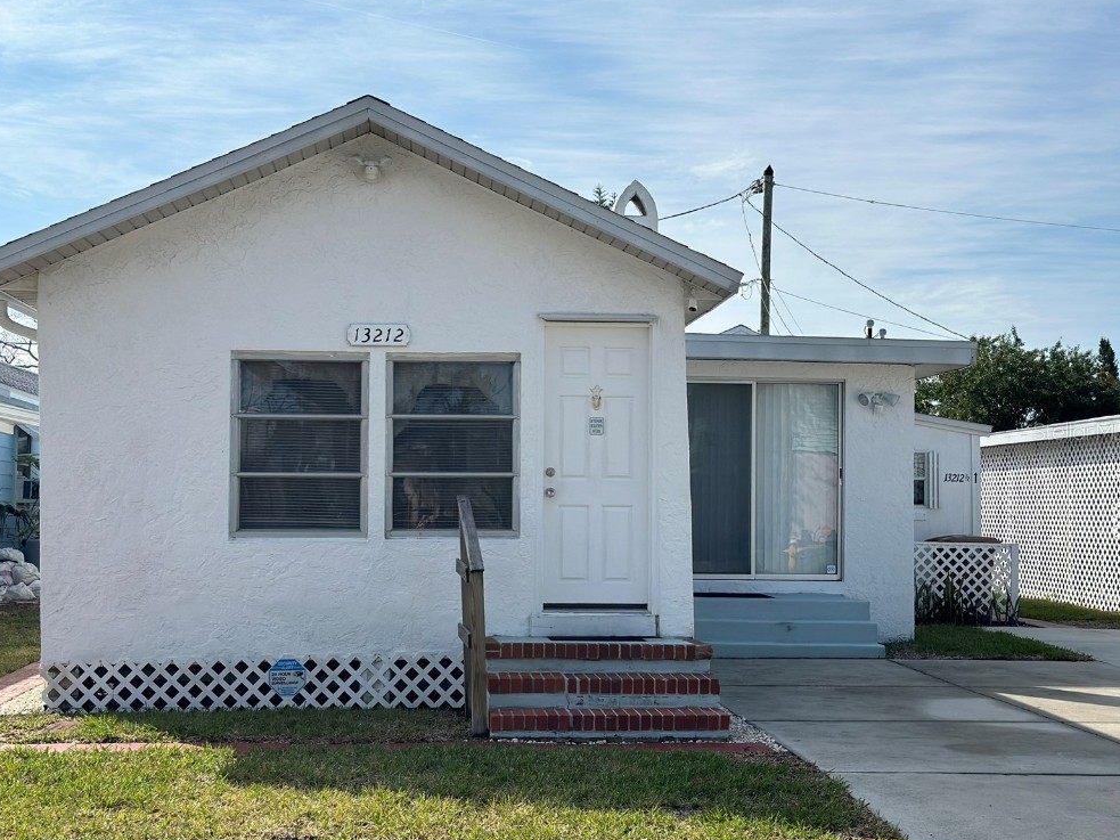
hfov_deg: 38.2
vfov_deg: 29.1
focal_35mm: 50
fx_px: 1618
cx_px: 557
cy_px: 431
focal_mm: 6.86
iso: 100
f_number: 1.78
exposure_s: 1/7634
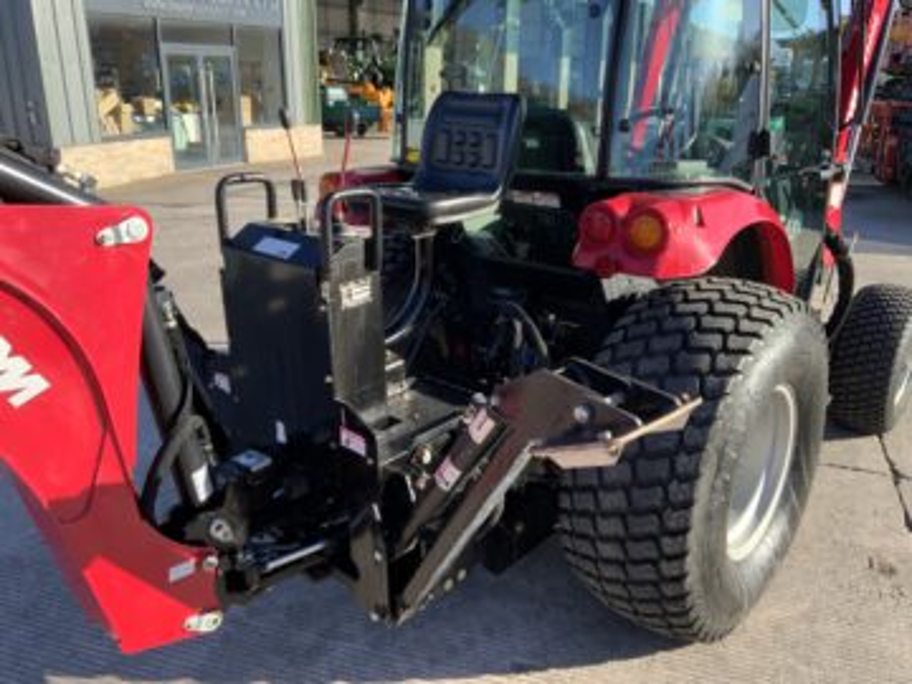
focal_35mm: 29
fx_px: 764
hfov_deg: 61.7
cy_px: 342
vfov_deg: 48.2
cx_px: 456
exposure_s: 1/473
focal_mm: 3
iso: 16
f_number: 1.8
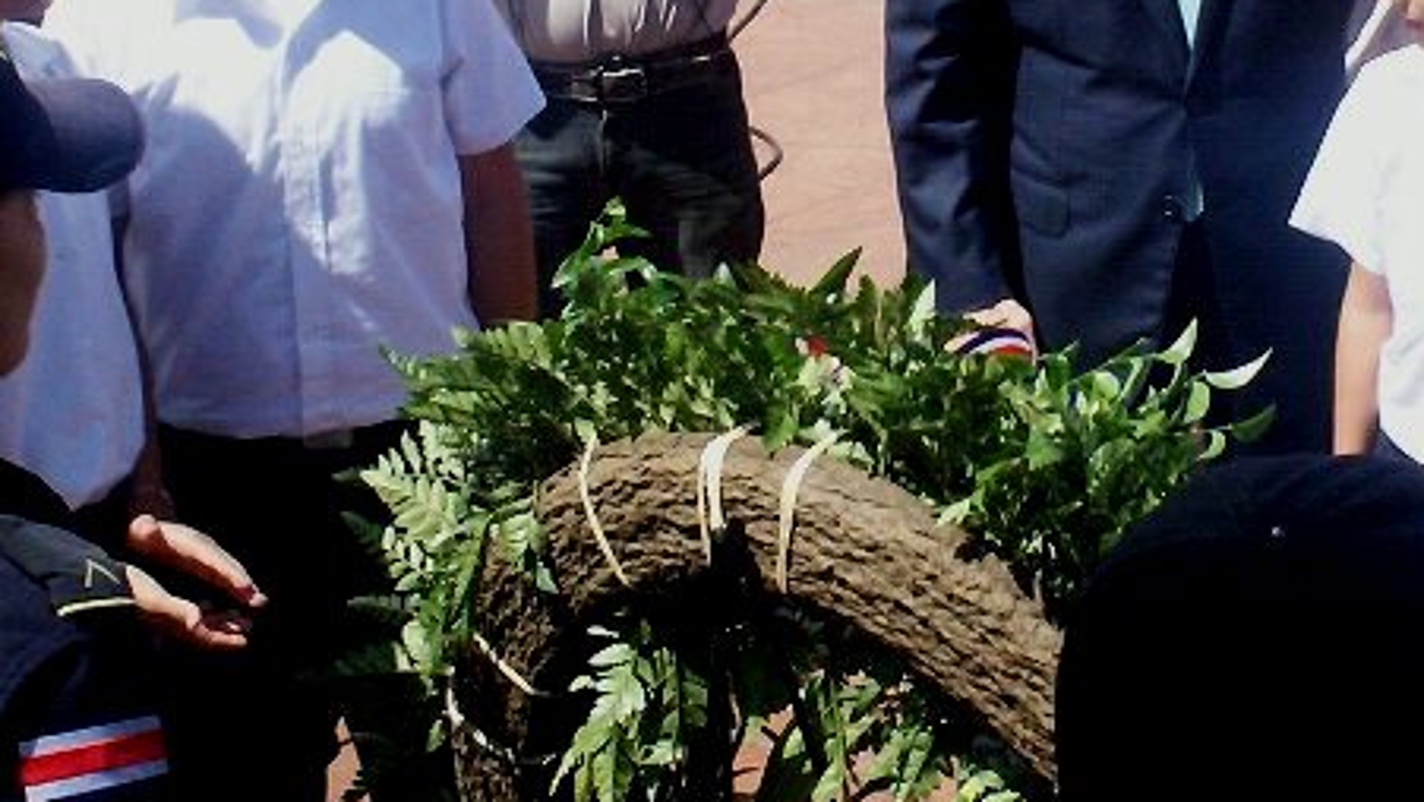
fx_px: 3362
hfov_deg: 23.7
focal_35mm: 89
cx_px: 1036
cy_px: 19
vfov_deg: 13.4
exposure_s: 1/401
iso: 100
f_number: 4.5
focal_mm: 6
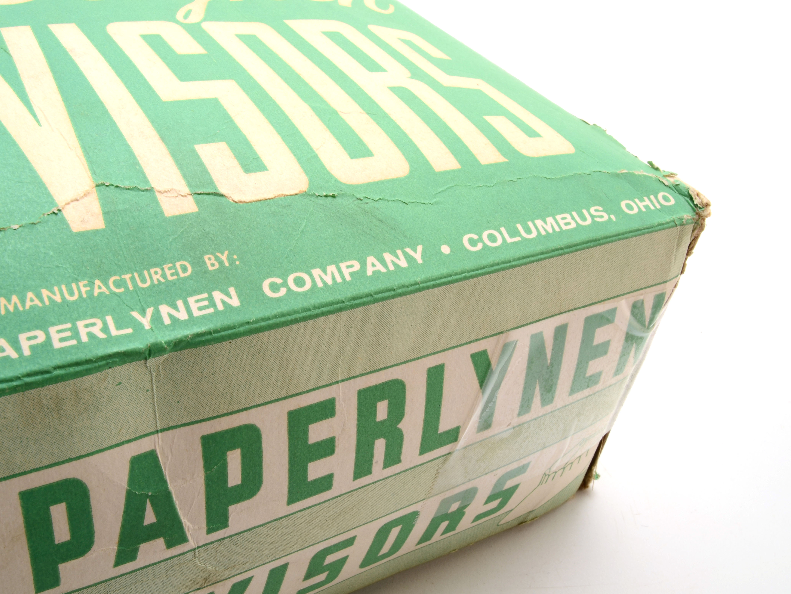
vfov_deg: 32.9
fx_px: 1006
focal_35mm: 44
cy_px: 290
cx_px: 334
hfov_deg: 42.8
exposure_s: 1/160
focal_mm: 26
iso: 100
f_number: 22
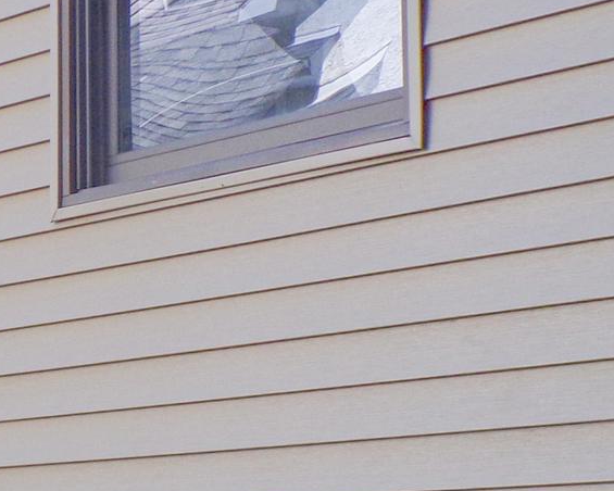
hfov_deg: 18.5
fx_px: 1799
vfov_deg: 15.4
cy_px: 396
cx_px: -80
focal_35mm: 99
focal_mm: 5
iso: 80
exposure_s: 1/100
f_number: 6
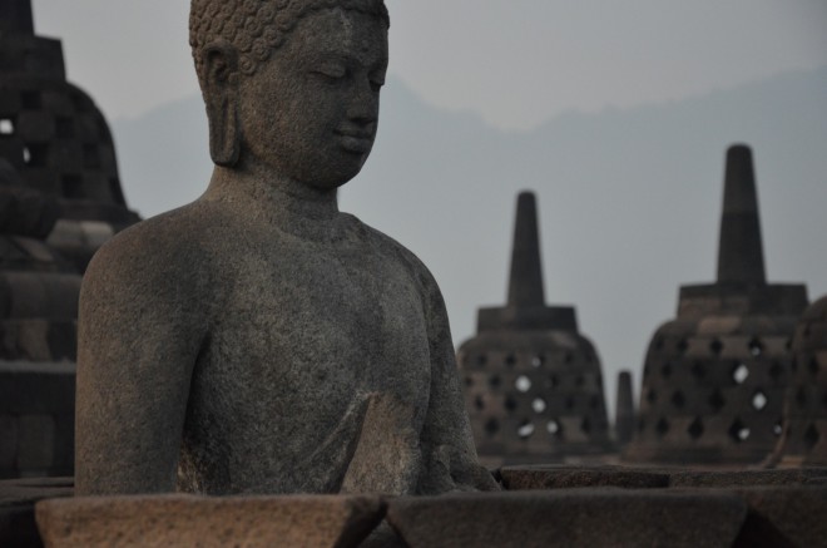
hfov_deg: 19.5
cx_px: 414
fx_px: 2407
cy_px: 274
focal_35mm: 105
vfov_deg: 13.0
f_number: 5.3
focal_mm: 70
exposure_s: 1/8
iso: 1600
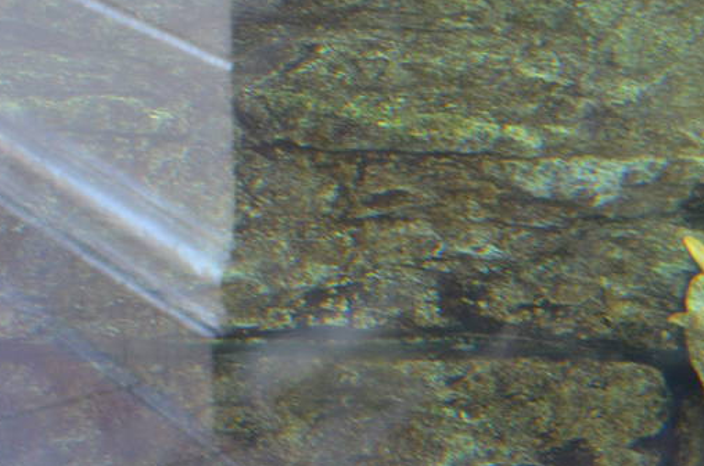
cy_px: 176
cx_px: 800
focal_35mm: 104
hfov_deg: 18.8
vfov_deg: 13.1
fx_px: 2029
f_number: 3.8
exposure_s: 1/30
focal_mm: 22
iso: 1250
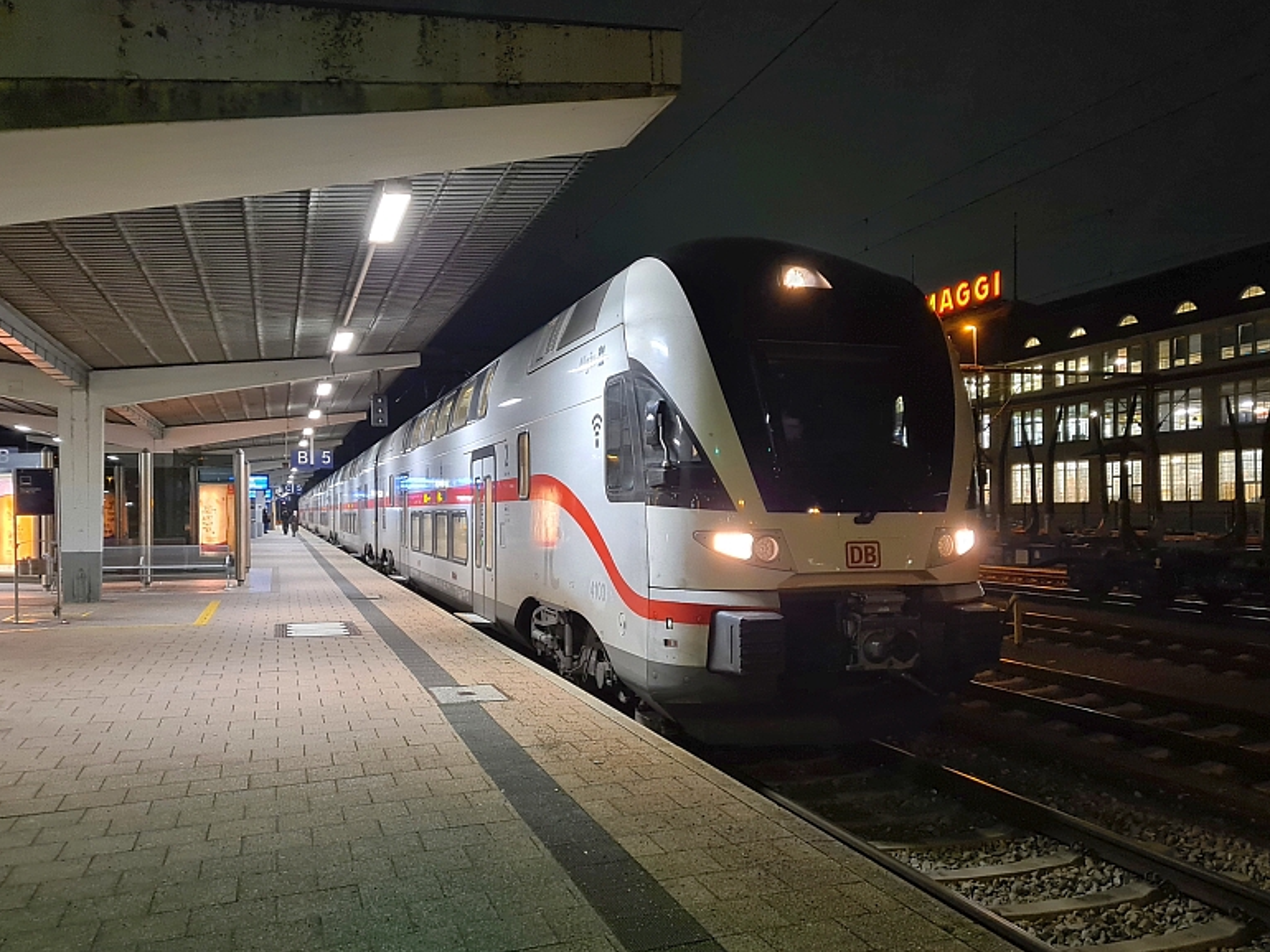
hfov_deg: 65.3
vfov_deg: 51.4
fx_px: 991
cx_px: 622
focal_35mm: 27
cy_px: 471
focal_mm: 5.4
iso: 800
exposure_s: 1/25
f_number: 1.8
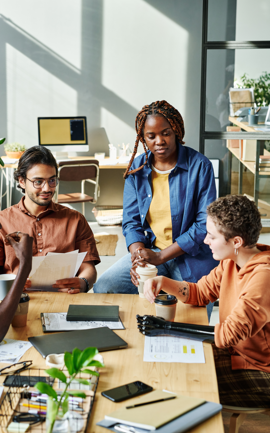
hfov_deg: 20.0
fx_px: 765
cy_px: 228
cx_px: 95
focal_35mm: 65
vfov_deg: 31.5
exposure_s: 1/250
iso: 640
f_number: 4
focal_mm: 50
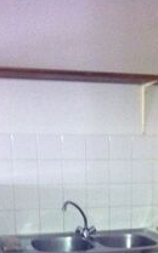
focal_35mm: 76
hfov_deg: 17.0
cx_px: 123
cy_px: 254
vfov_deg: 25.8
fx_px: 525
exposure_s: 1/15
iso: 640
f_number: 2.8
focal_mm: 3.85
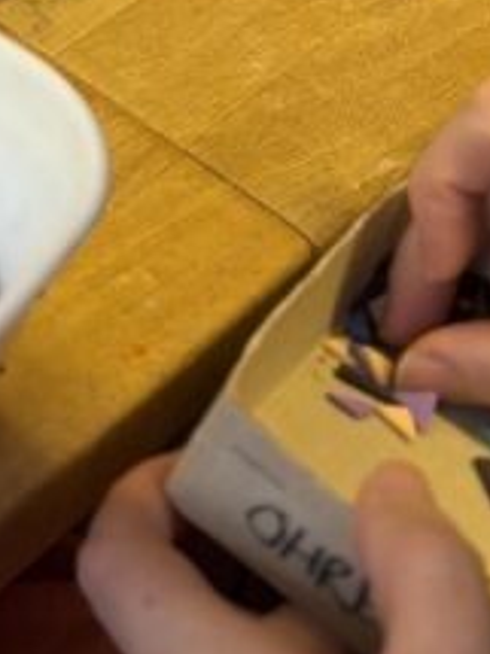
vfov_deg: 15.2
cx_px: -420
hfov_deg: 11.1
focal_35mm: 124
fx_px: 2343
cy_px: -192
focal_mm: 5.96
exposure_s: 1/50
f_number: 1.6
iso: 80
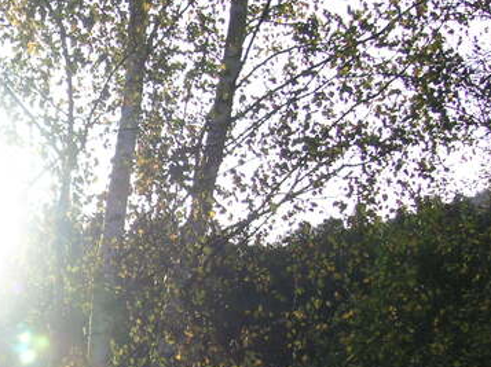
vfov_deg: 17.6
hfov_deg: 22.4
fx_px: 1176
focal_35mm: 83
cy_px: 283
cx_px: -39
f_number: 2.8
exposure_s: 1/750
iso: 50
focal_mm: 6.1
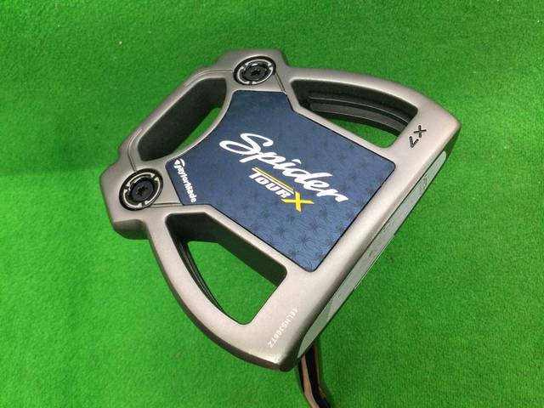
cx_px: 272
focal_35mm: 31
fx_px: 487
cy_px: 204
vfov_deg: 45.4
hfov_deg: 58.4
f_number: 2.4
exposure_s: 1/30
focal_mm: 3.3
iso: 100
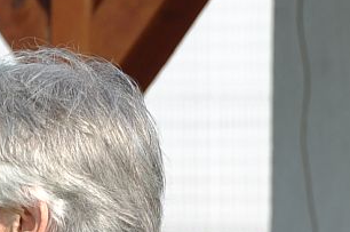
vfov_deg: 1.7
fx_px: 7892
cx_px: 408
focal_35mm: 813
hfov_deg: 2.5
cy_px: 527
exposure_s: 1/200
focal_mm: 92
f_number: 7.1
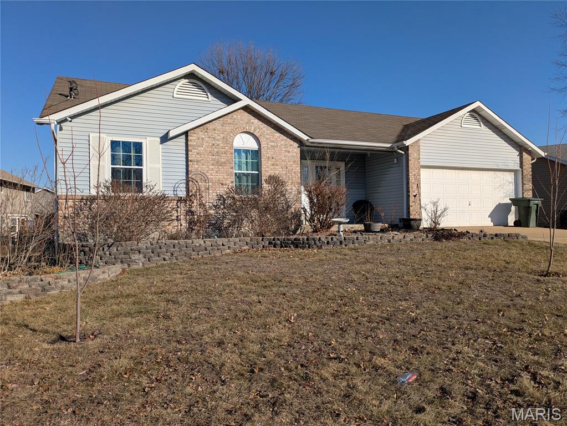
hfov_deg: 69.4
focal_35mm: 25
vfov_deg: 54.9
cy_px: 213
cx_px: 284
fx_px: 410
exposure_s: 1/4444
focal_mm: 5.43
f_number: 1.89
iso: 49
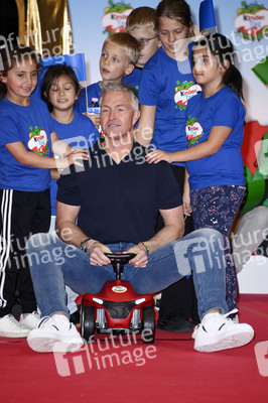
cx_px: 134
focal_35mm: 300
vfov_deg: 6.9
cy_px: 202
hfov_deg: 4.6
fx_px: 3356
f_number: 5.6
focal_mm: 300
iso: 1250
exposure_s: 1/250
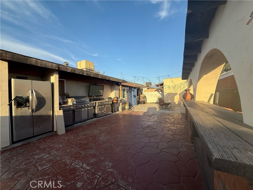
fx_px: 102
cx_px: 126
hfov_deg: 102.1
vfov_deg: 85.7
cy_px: 95
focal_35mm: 14
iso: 50
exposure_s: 1/928
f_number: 2.2
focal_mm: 2.22
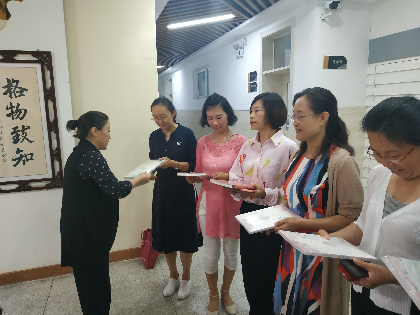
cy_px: 158
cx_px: 210
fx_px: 291
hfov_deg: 71.6
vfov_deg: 56.8
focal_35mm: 24
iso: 400
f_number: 1.9
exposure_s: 1/24
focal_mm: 3.94
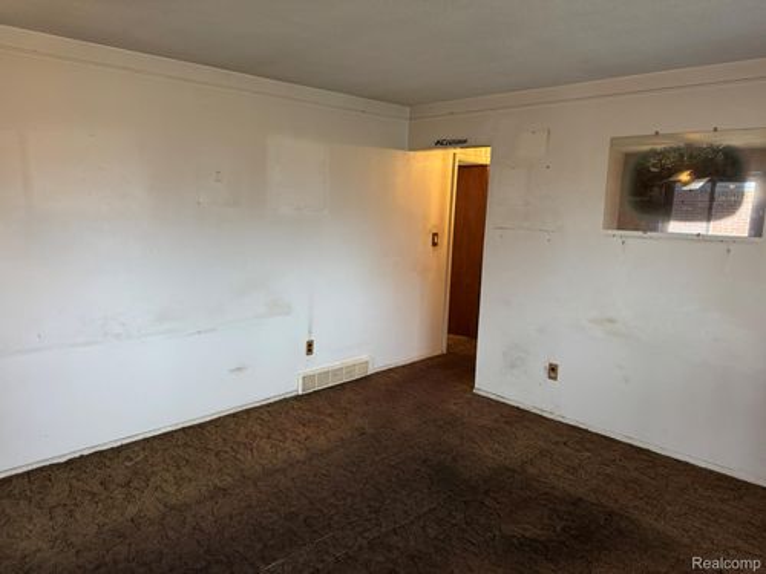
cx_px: 383
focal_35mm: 24
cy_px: 287
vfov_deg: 56.8
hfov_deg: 71.6
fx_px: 531
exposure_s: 1/60
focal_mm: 6.76
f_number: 1.78
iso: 320
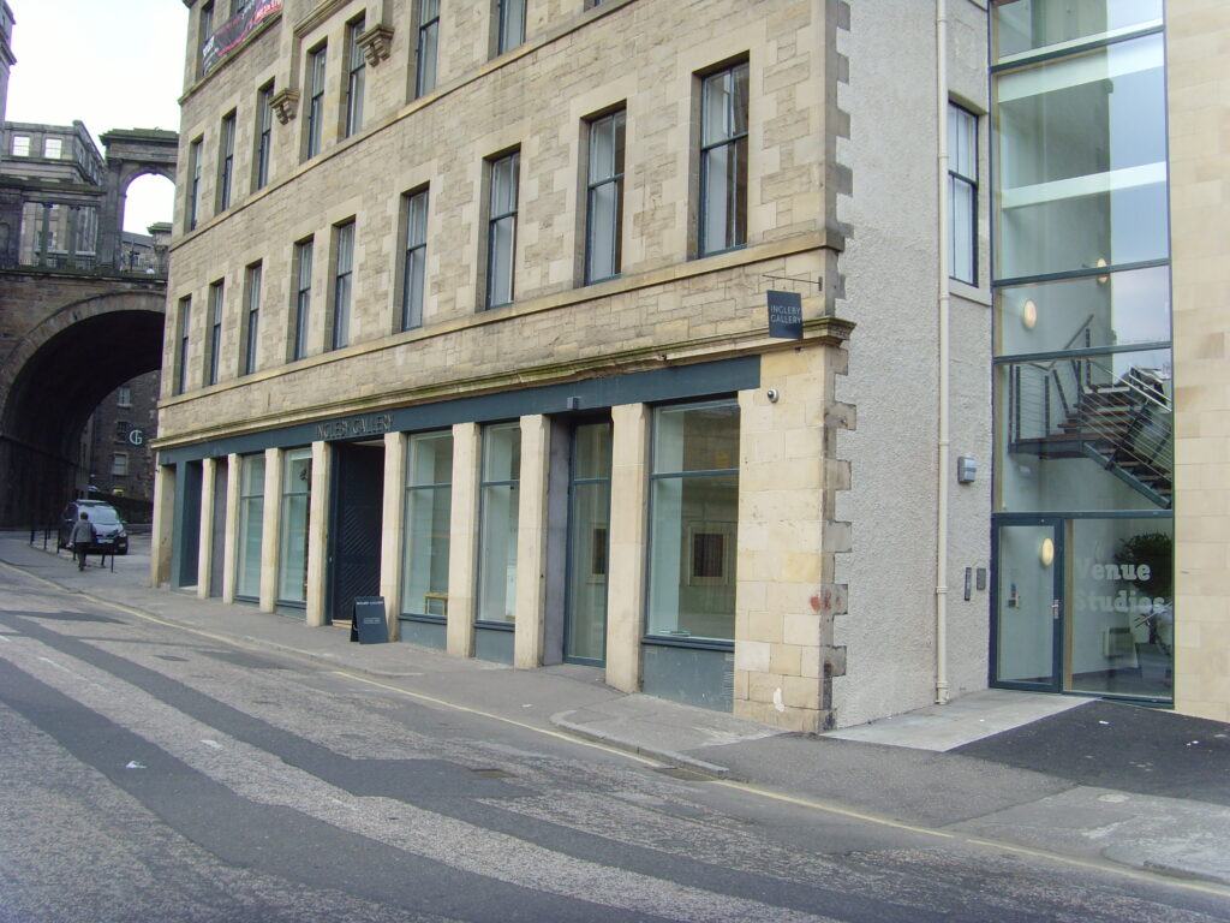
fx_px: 1386
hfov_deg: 47.9
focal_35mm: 39
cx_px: 615
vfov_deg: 36.8
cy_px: 462
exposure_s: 1/250
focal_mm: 6.6
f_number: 3.5
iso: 80
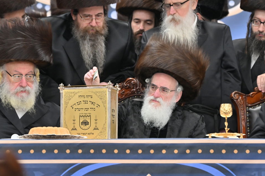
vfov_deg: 4.3
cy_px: 89
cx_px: 141
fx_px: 2376
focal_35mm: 323
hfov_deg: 6.4
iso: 500
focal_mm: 200
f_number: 4
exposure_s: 1/125
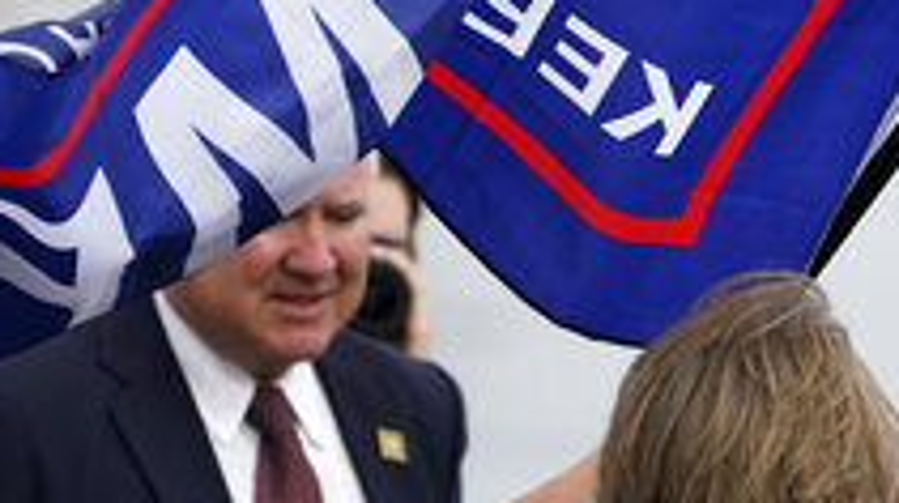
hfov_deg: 2.6
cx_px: 801
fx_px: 20186
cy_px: 139
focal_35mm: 848
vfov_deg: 1.4
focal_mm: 333
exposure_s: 1/1000
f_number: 5.6
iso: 500
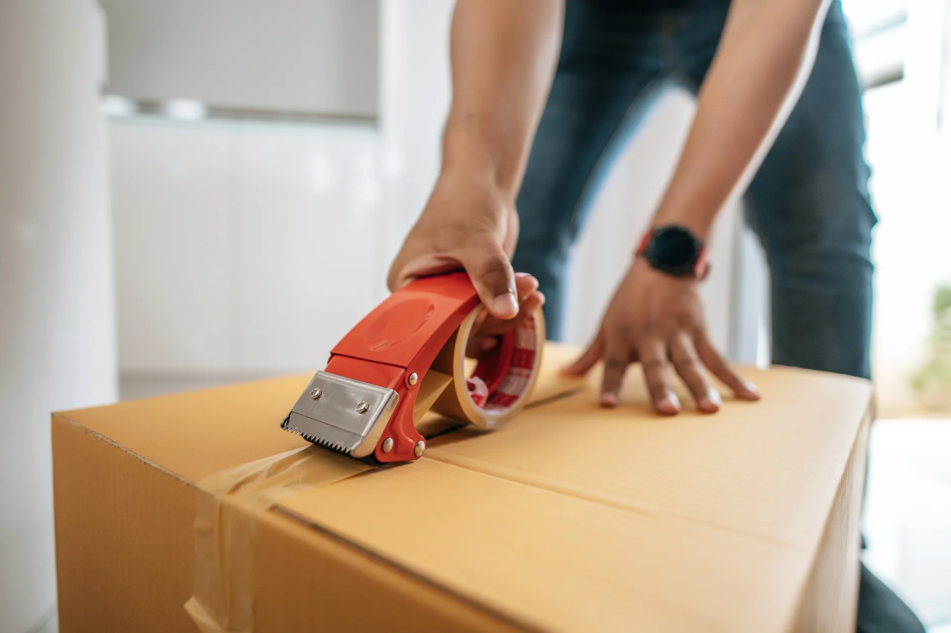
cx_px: 476
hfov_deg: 84.0
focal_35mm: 20
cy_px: 316
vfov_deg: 61.8
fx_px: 528
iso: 400
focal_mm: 20
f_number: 1.8
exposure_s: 1/500
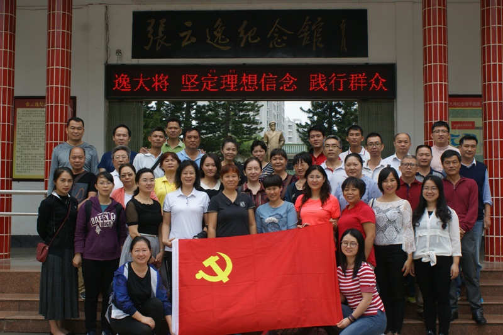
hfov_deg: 43.6
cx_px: 252
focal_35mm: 45
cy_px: 168
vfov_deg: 29.8
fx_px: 628
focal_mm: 30
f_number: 8
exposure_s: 1/125
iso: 100
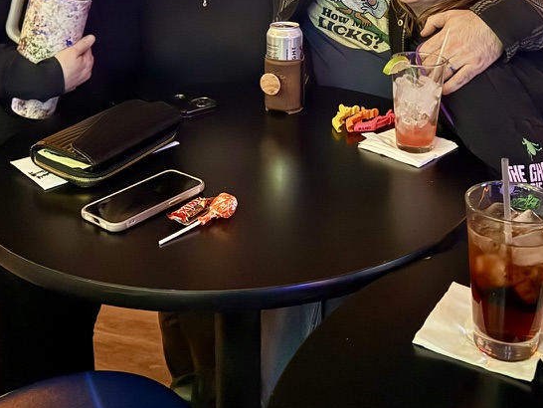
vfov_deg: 30.7
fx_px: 706
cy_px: 36
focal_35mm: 45
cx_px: 331
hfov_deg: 41.8
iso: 3200
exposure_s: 1/15
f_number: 1.78
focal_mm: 6.76
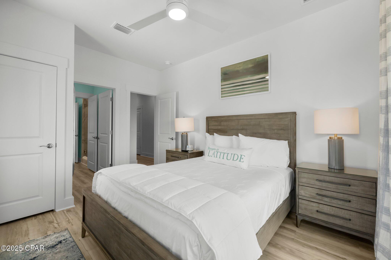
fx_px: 163
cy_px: 130
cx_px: 196
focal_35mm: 15
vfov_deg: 77.3
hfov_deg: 100.4
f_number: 9
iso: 400
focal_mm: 10
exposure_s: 1/80
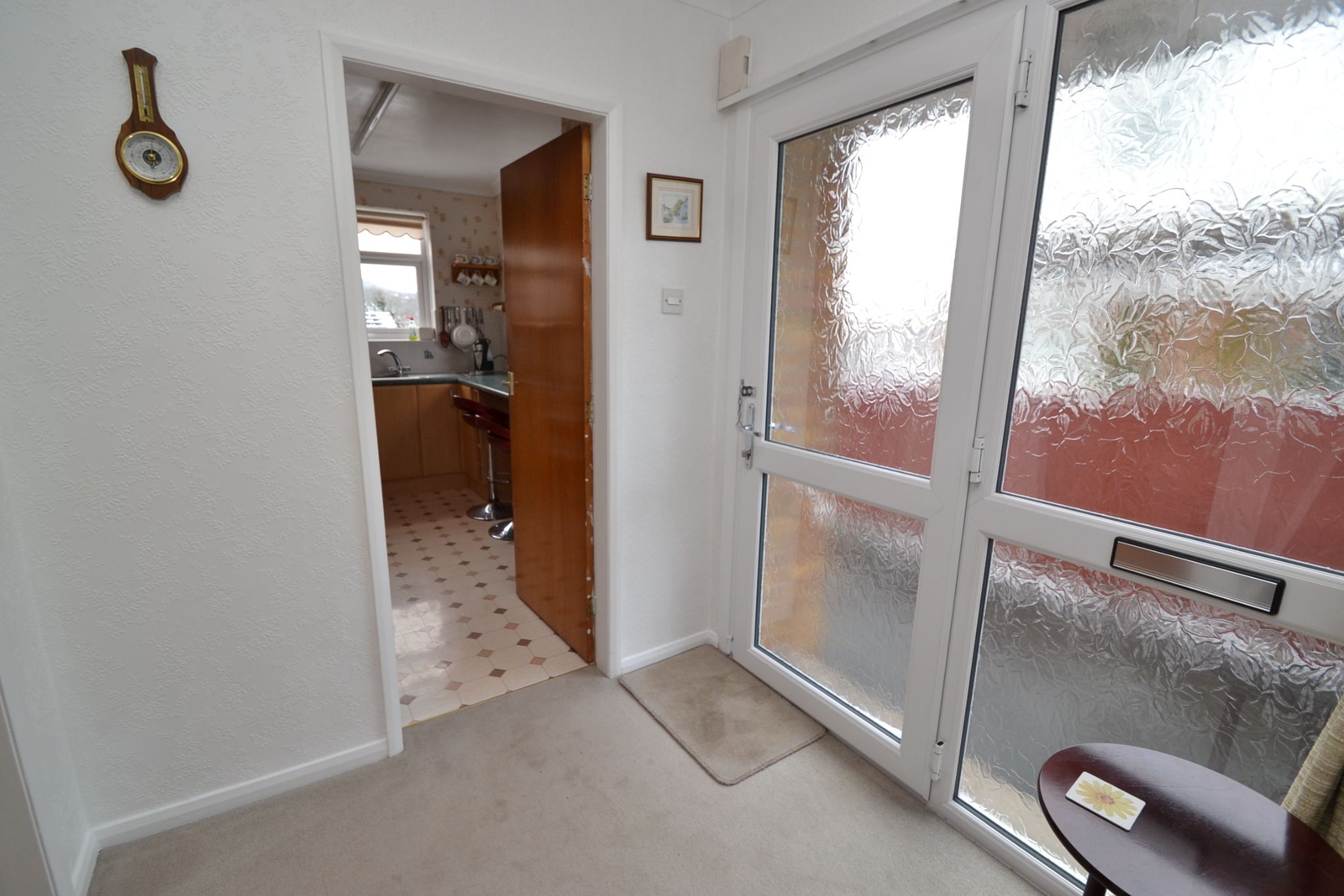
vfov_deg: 77.3
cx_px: 672
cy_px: 448
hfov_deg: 100.4
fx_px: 560
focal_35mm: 15
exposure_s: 1/80
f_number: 4.5
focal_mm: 10
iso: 400
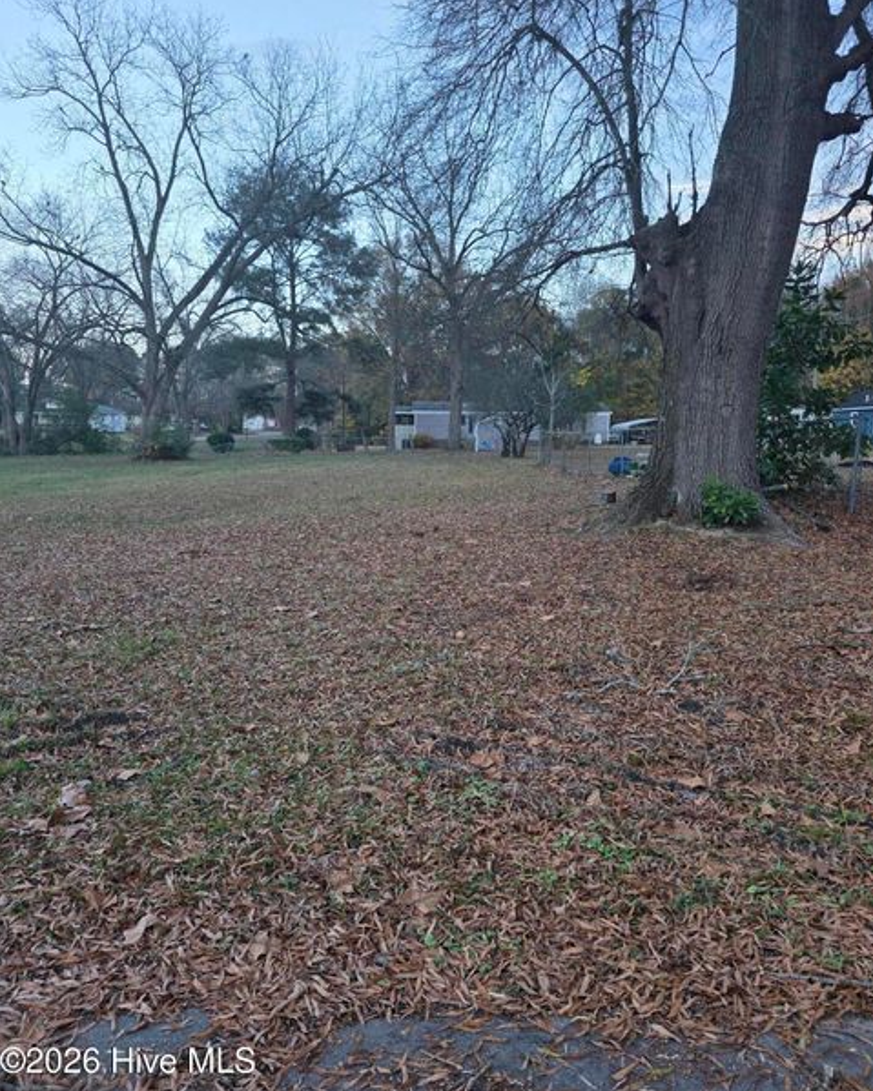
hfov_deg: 56.8
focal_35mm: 25
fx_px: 808
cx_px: 452
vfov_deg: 68.0
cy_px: 509
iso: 64
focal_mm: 6.3
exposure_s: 1/359
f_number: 1.7
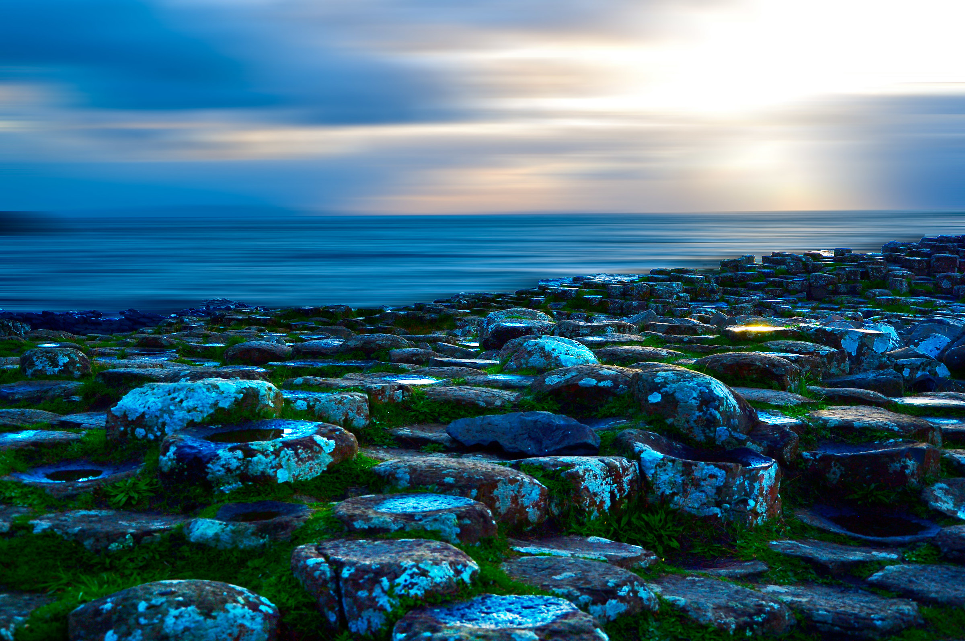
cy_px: 320
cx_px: 482
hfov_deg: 41.2
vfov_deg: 28.0
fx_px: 1285
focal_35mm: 48
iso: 200
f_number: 5.6
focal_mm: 32
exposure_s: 1/125
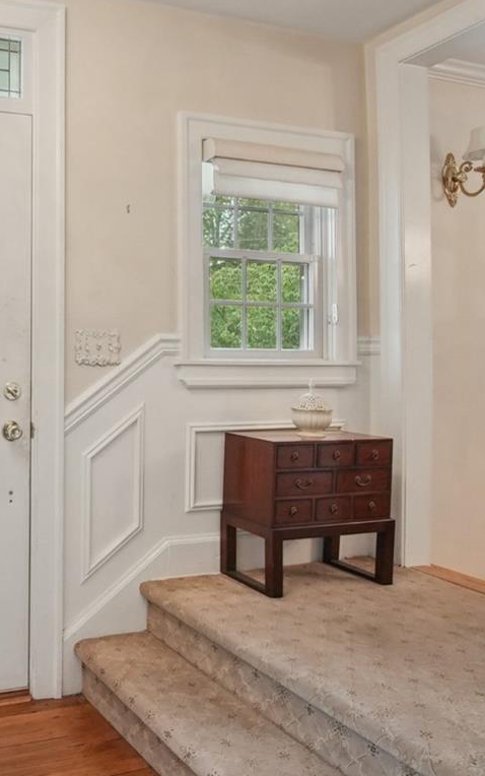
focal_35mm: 30
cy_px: 357
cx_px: 13
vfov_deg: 62.8
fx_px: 634
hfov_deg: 37.8
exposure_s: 1/40
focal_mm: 10
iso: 1250
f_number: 9
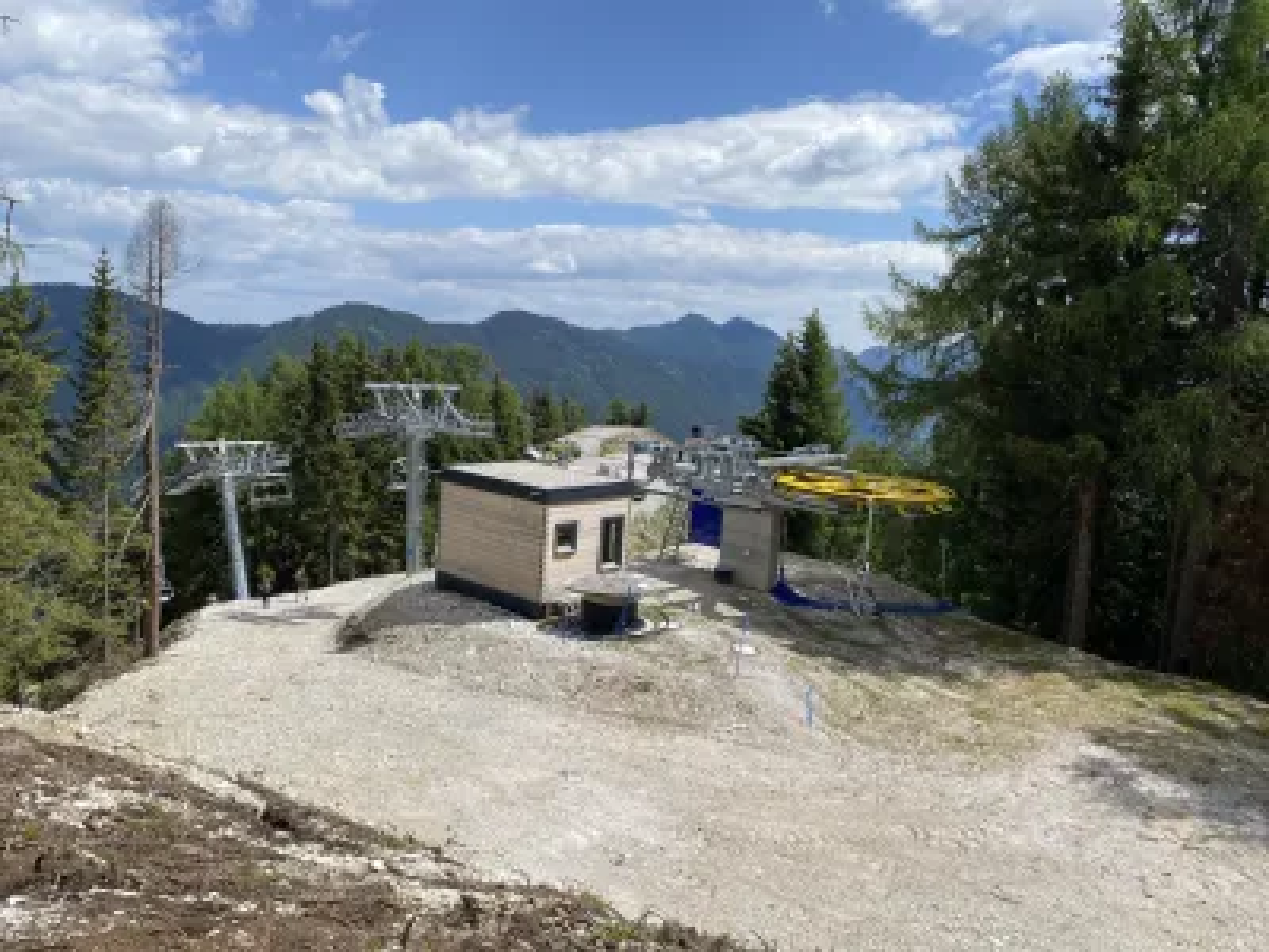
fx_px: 953
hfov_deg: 67.3
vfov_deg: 53.1
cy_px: 476
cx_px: 634
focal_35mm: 26
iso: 32
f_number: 1.8
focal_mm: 4.25
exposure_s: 1/3846
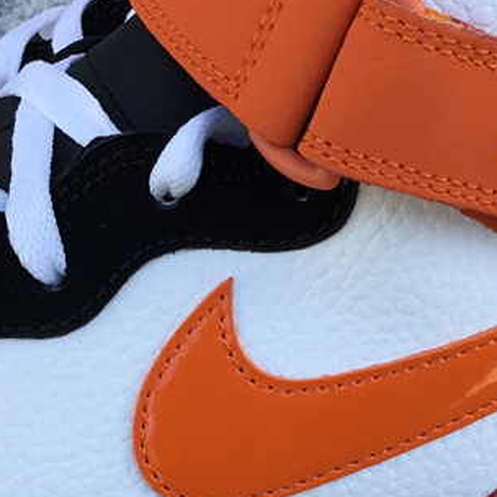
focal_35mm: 81
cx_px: 231
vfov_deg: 21.4
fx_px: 1316
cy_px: 256
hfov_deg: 21.4
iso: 25
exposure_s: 1/294
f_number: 2.4
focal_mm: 3.3
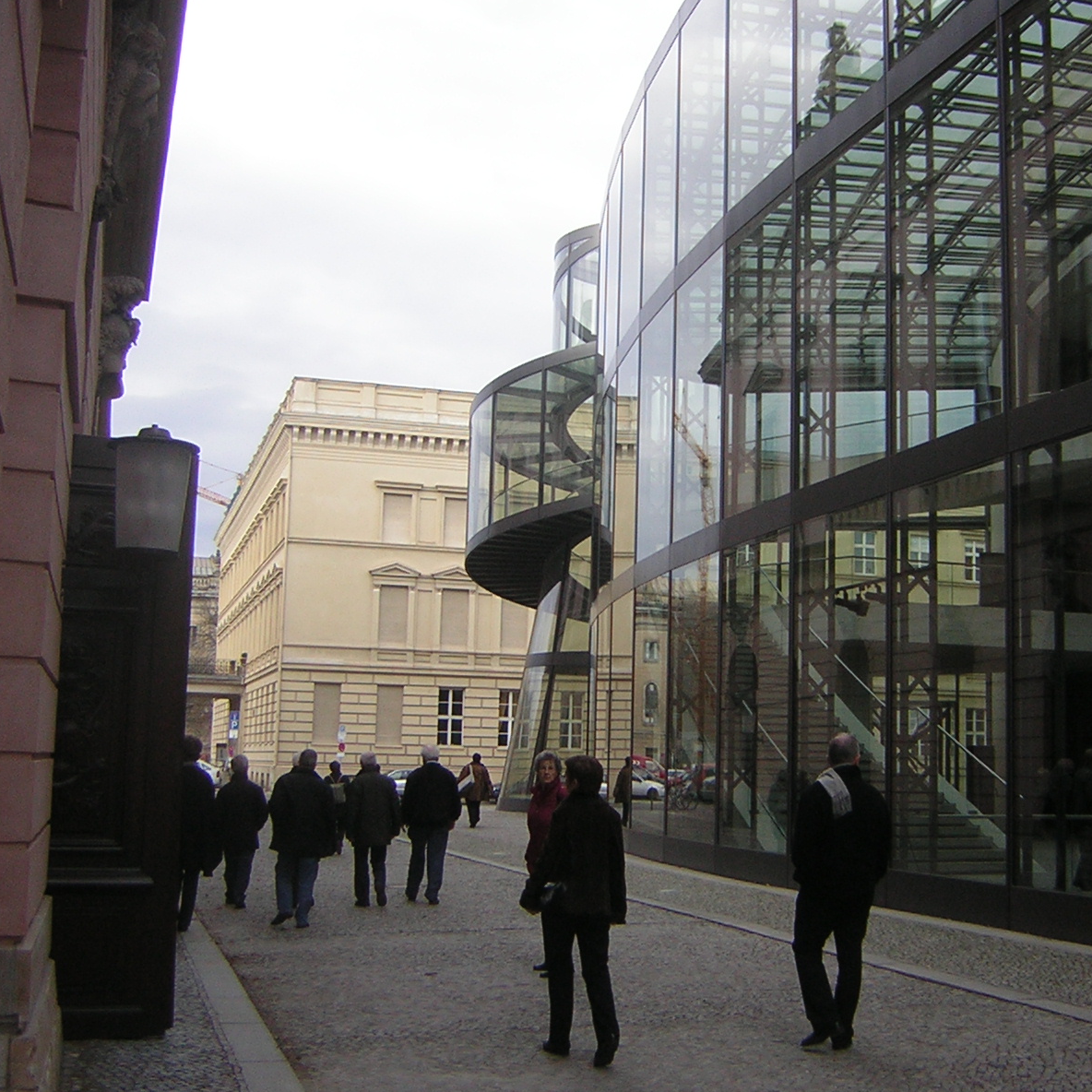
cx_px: 689
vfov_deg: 39.2
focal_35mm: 43
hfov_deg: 38.9
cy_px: 550
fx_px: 1535
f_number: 2.6
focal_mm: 4.7
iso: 50
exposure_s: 1/191
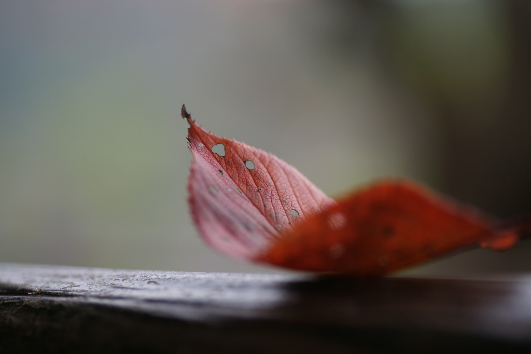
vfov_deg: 15.2
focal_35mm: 90
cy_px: 177
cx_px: 266
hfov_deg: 22.6
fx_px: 1327
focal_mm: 90
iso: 200
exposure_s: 1/640
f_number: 2.8
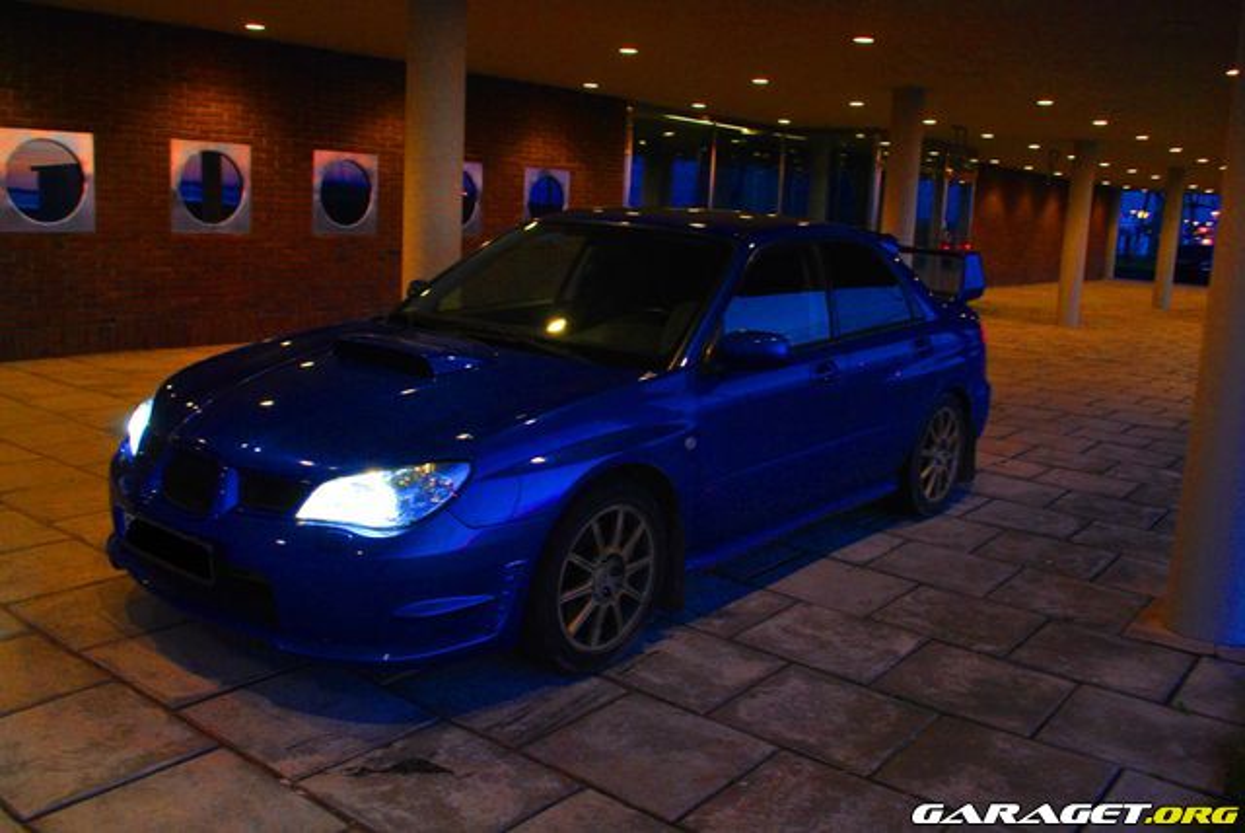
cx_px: 622
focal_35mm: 33
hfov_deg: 57.2
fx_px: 1142
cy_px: 416
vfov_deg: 40.0
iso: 400
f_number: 5.6
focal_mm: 22
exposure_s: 1/15
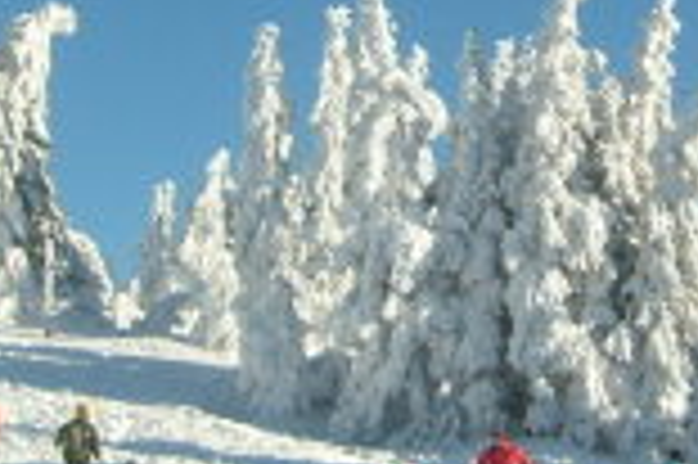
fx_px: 2189
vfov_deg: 12.0
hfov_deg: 18.1
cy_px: 81
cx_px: 428
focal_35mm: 113
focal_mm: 5.8
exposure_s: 1/350
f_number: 7.1
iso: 80
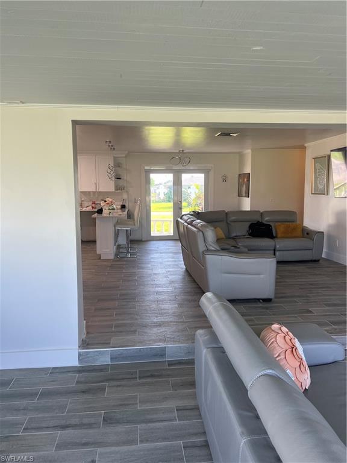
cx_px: 174
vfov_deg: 67.3
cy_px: 232
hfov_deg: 53.1
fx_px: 348
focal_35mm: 26
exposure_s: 1/120
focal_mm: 5.7
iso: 50
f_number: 1.5
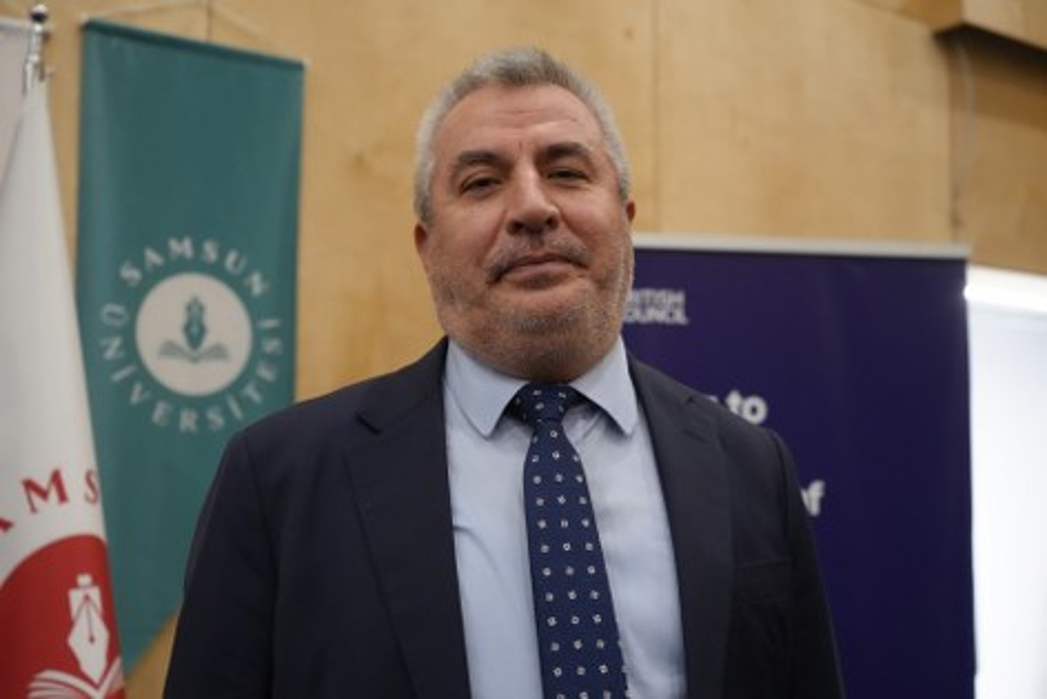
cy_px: 350
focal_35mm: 46
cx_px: 524
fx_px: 1338
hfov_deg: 42.7
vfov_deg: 29.3
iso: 6400
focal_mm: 46
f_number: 4
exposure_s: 1/160
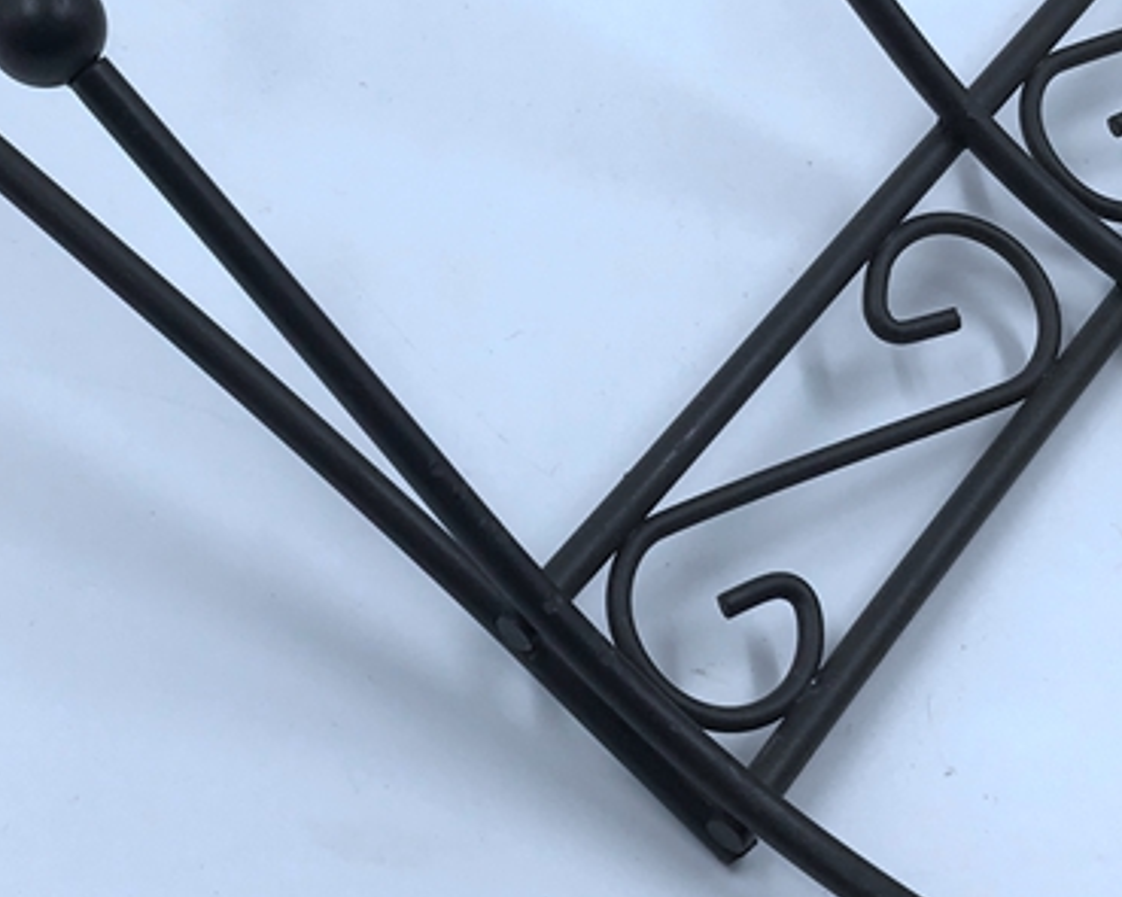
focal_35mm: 74
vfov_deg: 20.5
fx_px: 2457
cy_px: 231
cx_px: 456
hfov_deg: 25.7
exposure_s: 1/231
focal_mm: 3.99
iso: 20
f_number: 1.8
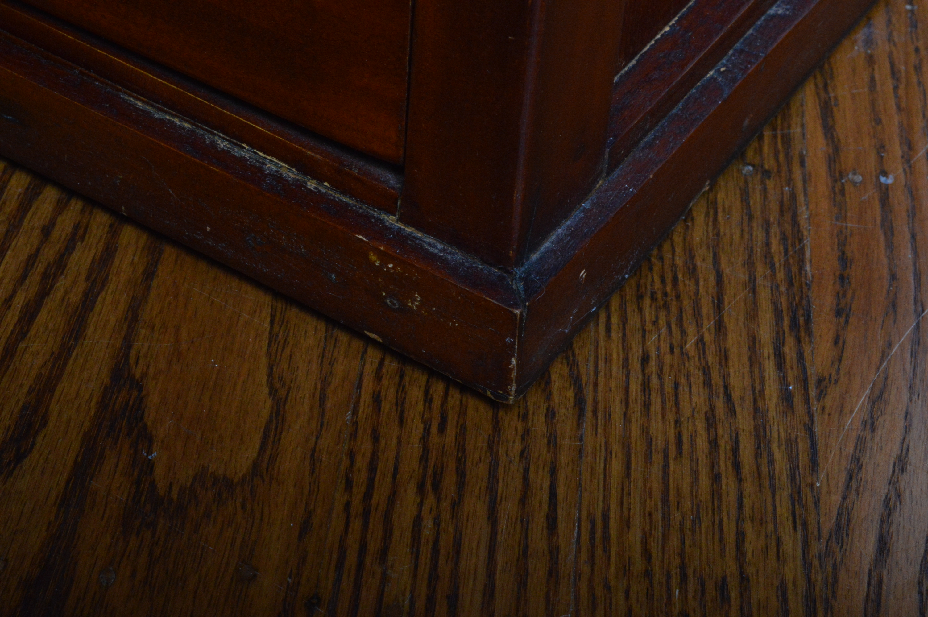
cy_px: 308
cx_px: 464
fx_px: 2125
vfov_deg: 16.5
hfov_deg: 24.6
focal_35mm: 82
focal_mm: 55
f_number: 16
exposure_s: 1/200
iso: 1600
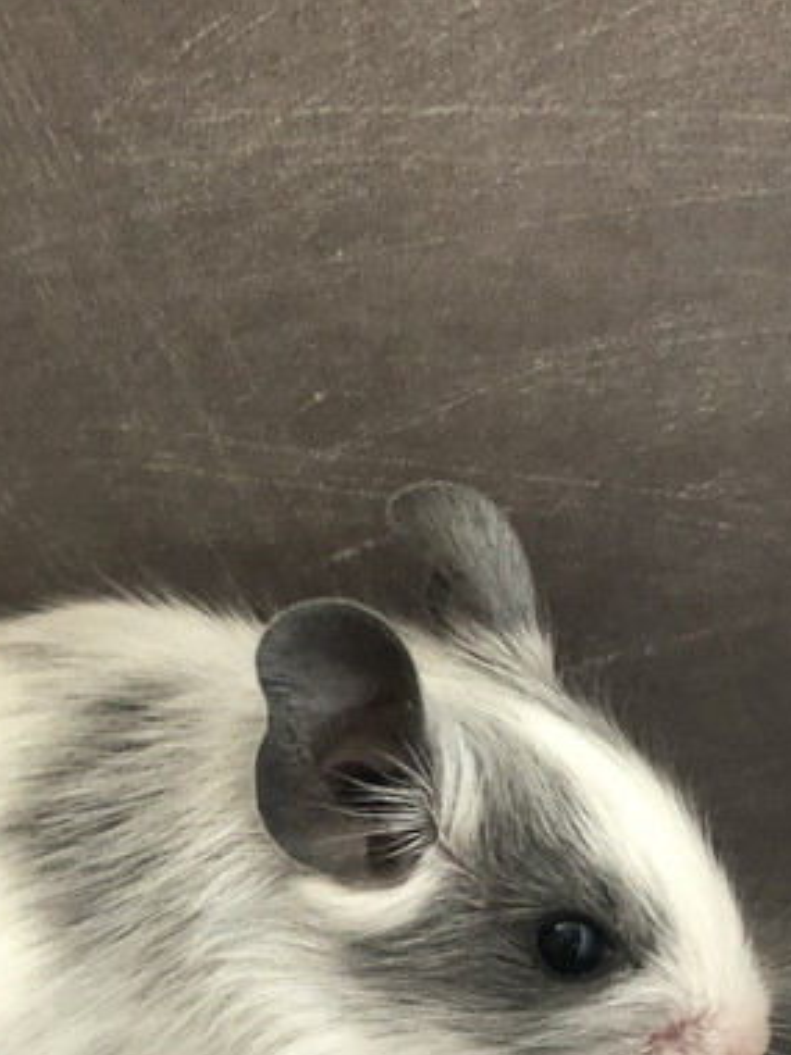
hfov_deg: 24.5
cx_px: 175
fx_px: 1798
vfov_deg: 31.5
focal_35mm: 59
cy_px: 900
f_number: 1.8
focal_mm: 3.99
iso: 100
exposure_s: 1/13
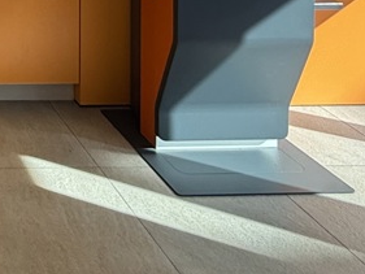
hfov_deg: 22.2
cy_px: -222
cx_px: -219
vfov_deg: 17.5
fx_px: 717
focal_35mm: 68
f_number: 2.2
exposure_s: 1/100
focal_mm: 2.22
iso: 125
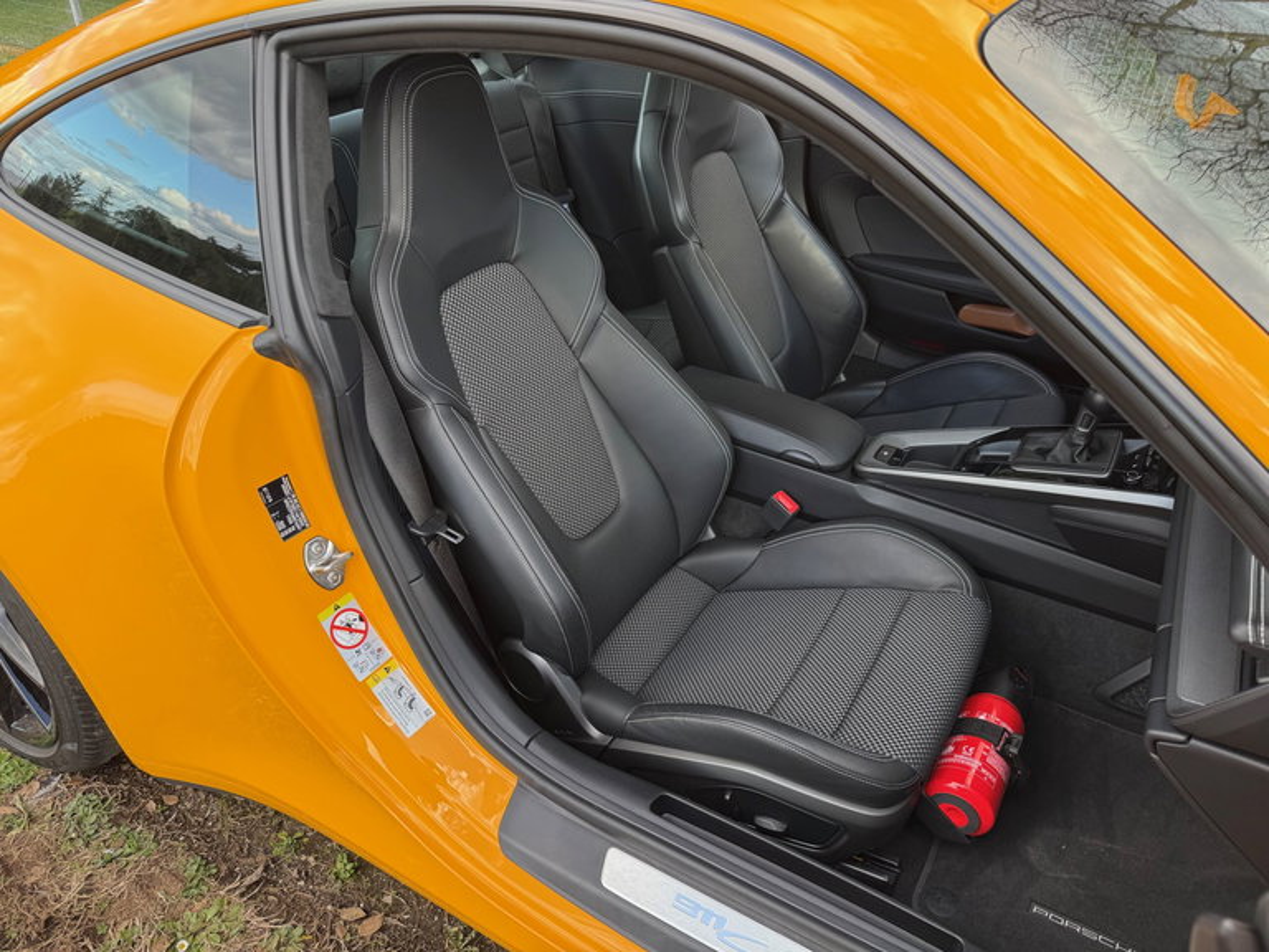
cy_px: 476
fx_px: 880
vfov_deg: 56.8
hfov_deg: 71.6
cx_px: 634
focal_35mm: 24
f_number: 1.78
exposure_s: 1/484
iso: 100
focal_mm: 6.76
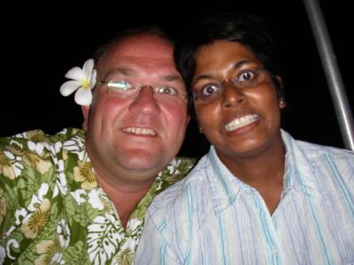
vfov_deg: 37.7
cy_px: 132
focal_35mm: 38
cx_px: 177
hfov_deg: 49.0
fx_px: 389
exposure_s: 1/40
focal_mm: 6.3
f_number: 3.3
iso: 160
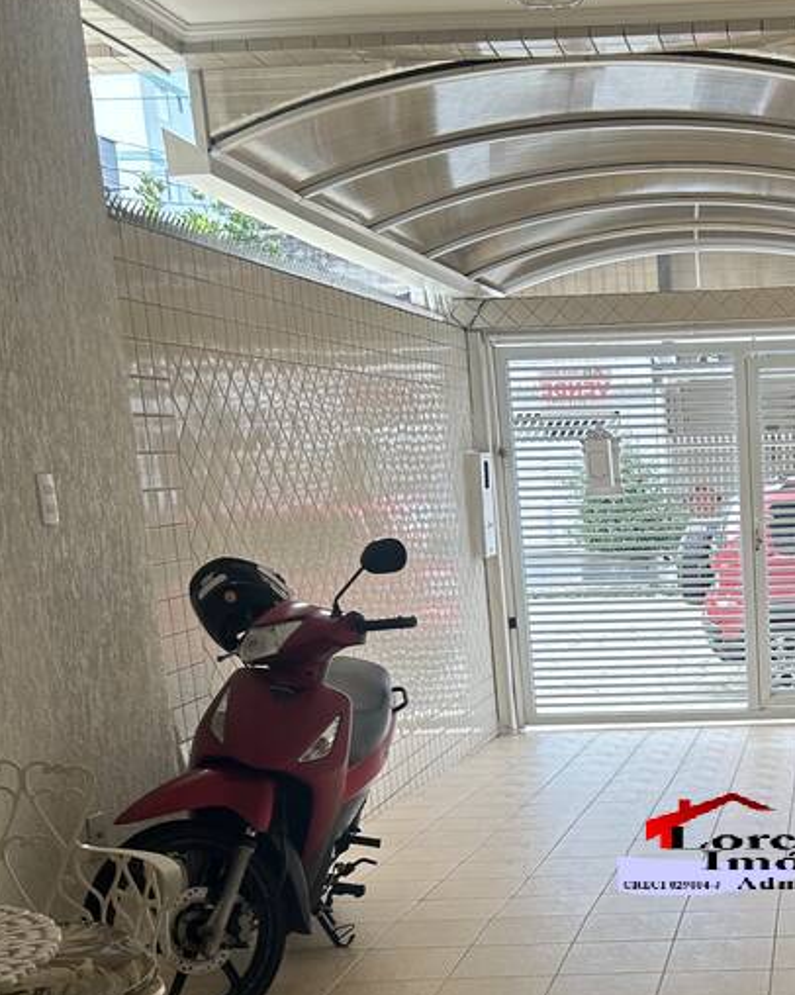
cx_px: 781
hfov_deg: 26.7
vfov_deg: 33.4
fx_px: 1589
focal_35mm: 54
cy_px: 842
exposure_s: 1/121
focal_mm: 5.7
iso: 40
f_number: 1.5
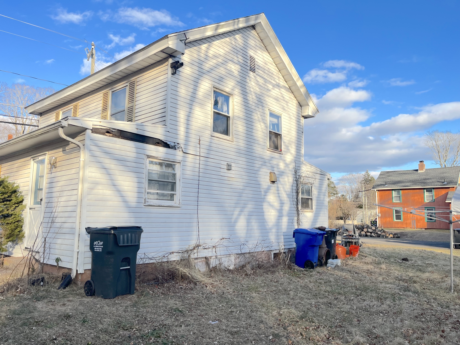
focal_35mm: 26
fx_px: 346
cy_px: 172
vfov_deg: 53.1
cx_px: 230
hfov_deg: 67.3
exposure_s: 1/1623
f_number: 1.6
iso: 50
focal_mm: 5.1
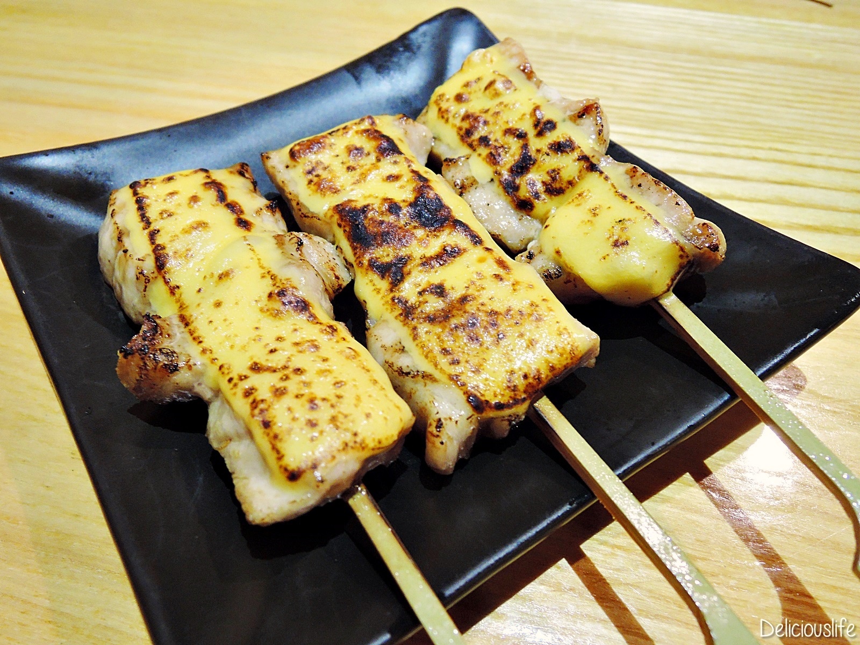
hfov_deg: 71.6
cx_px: 430
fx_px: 596
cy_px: 322
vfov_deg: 56.8
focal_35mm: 24
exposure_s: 1/10
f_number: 2.8
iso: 400
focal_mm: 5.1
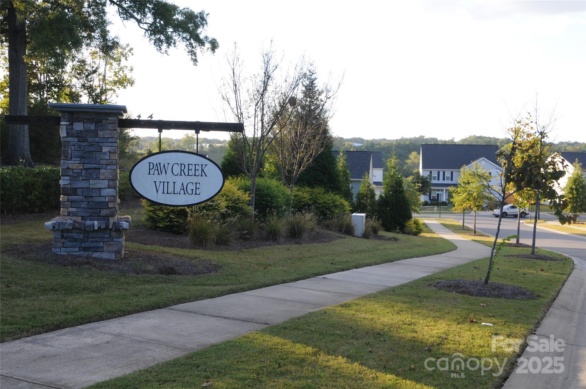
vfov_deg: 32.9
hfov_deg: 48.0
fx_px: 658
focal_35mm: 40
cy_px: 194
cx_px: 293
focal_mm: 27
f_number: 7.1
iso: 200
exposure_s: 1/125
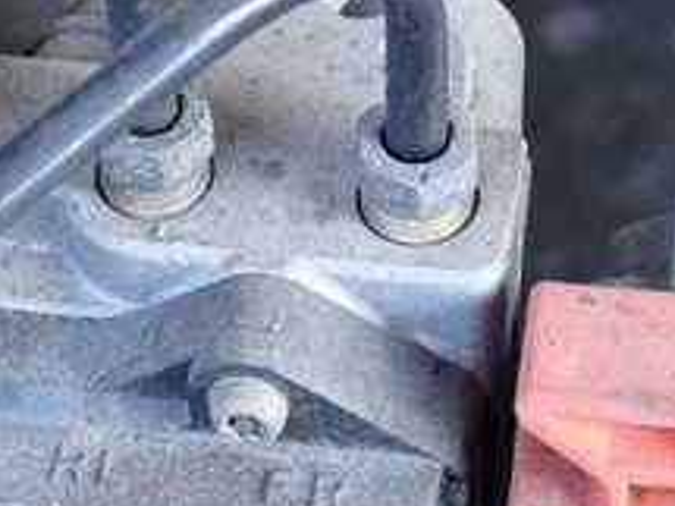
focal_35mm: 131
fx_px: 2553
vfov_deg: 11.3
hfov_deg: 15.0
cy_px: 399
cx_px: 126
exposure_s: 1/125
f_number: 3.1
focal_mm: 8.4
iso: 800
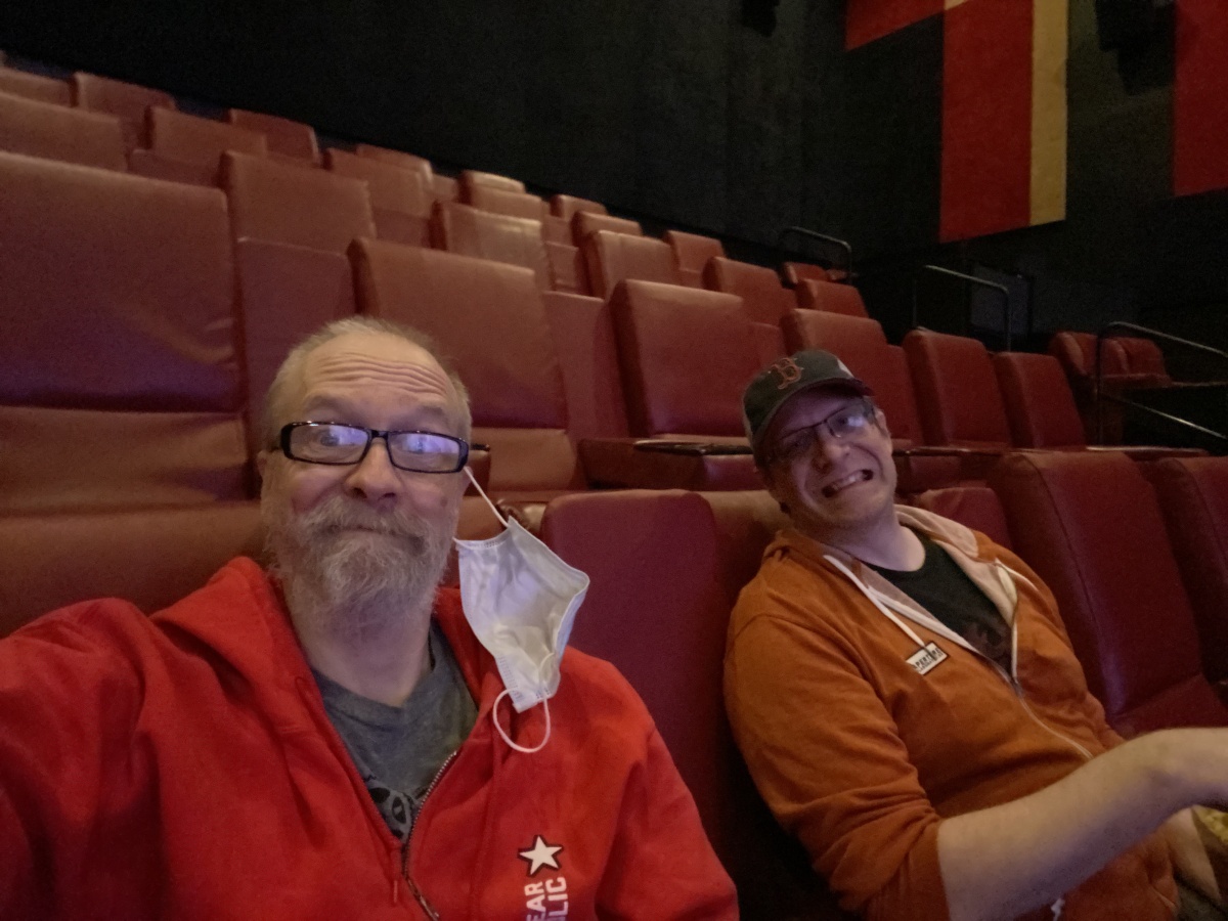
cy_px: 460
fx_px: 816
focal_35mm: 23
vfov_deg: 58.9
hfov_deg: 73.9
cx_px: 614
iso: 2000
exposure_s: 1/15
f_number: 2.2
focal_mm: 2.71
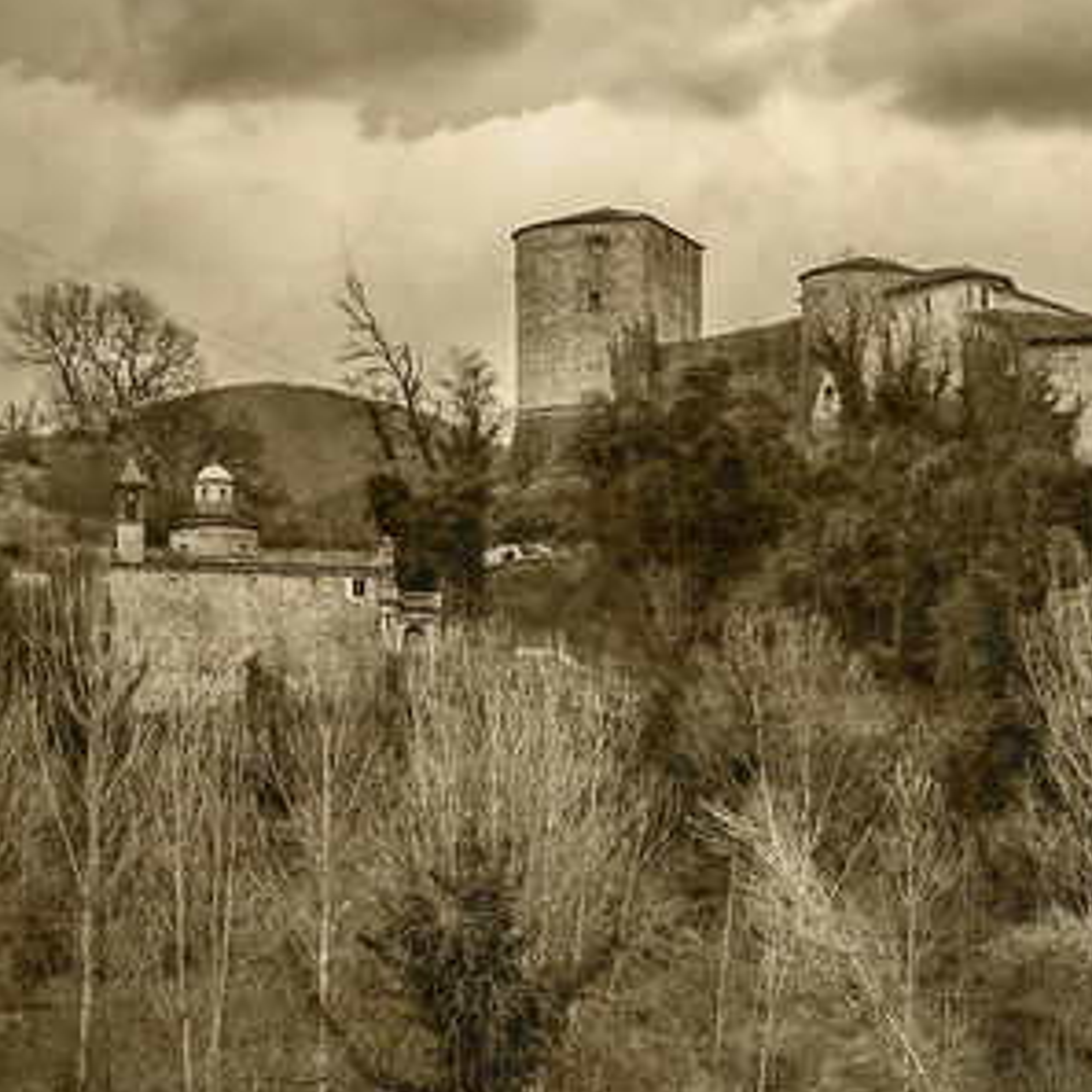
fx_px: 3676
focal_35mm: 103
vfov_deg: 16.9
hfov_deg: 16.6
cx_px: 1066
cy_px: 691
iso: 100
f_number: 5
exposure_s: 1/250
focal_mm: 40
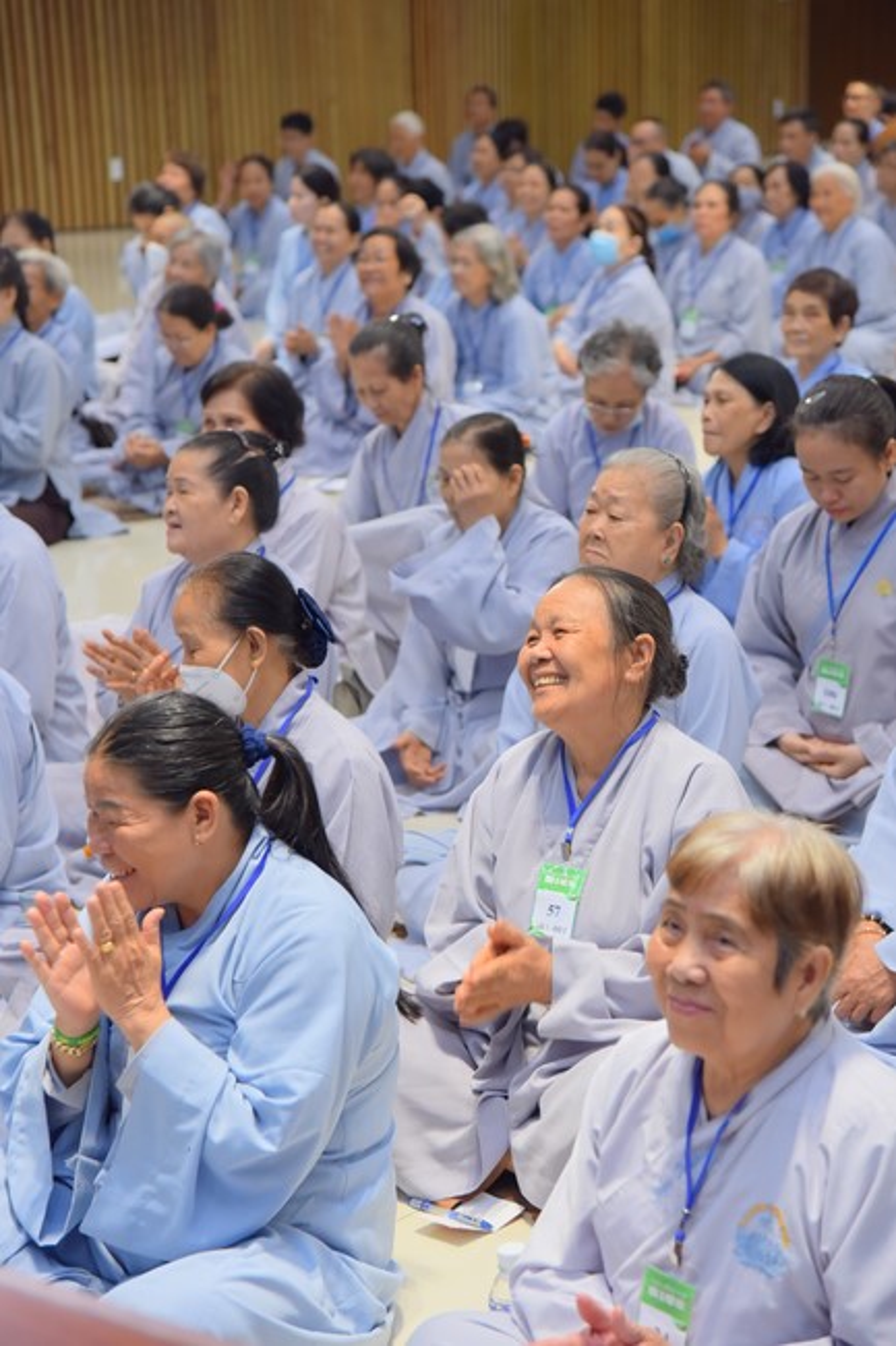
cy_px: 673
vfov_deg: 23.9
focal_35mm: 85
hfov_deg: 16.1
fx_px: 3175
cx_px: 448
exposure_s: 1/125
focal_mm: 85
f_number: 5
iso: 1250
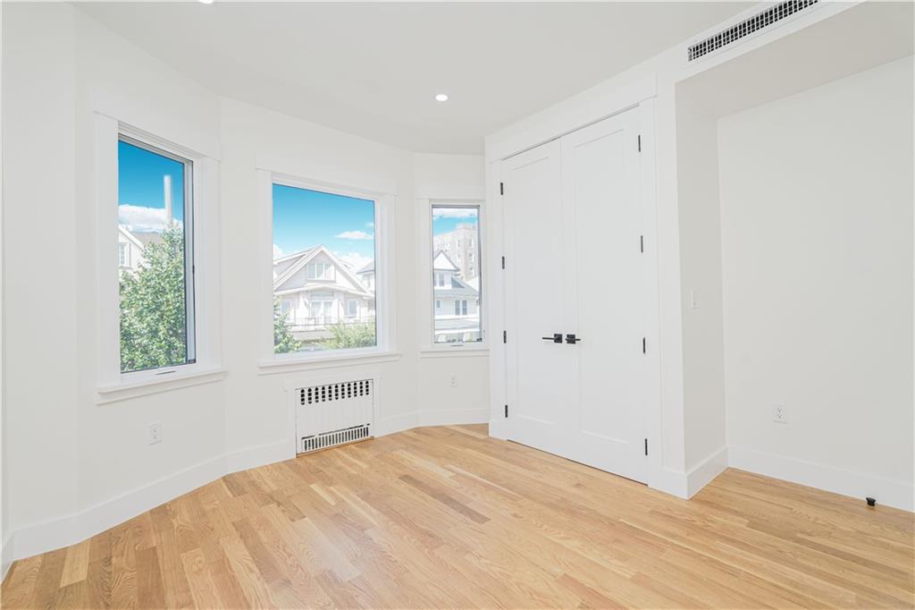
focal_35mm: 16
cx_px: 458
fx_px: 407
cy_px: 305
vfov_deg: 73.7
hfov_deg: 96.8
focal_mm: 16
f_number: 6.3
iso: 100
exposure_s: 1/80
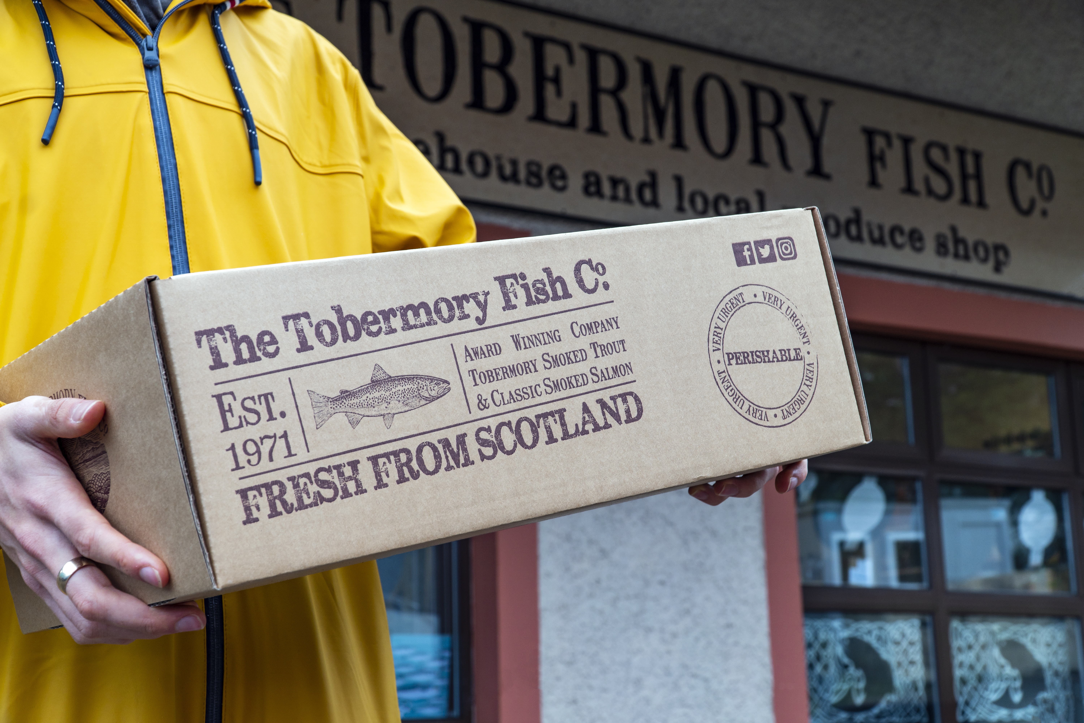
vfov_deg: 26.5
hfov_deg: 38.9
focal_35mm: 51
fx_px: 1536
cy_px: 362
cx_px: 542
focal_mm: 34
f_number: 7.1
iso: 100
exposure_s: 1/30
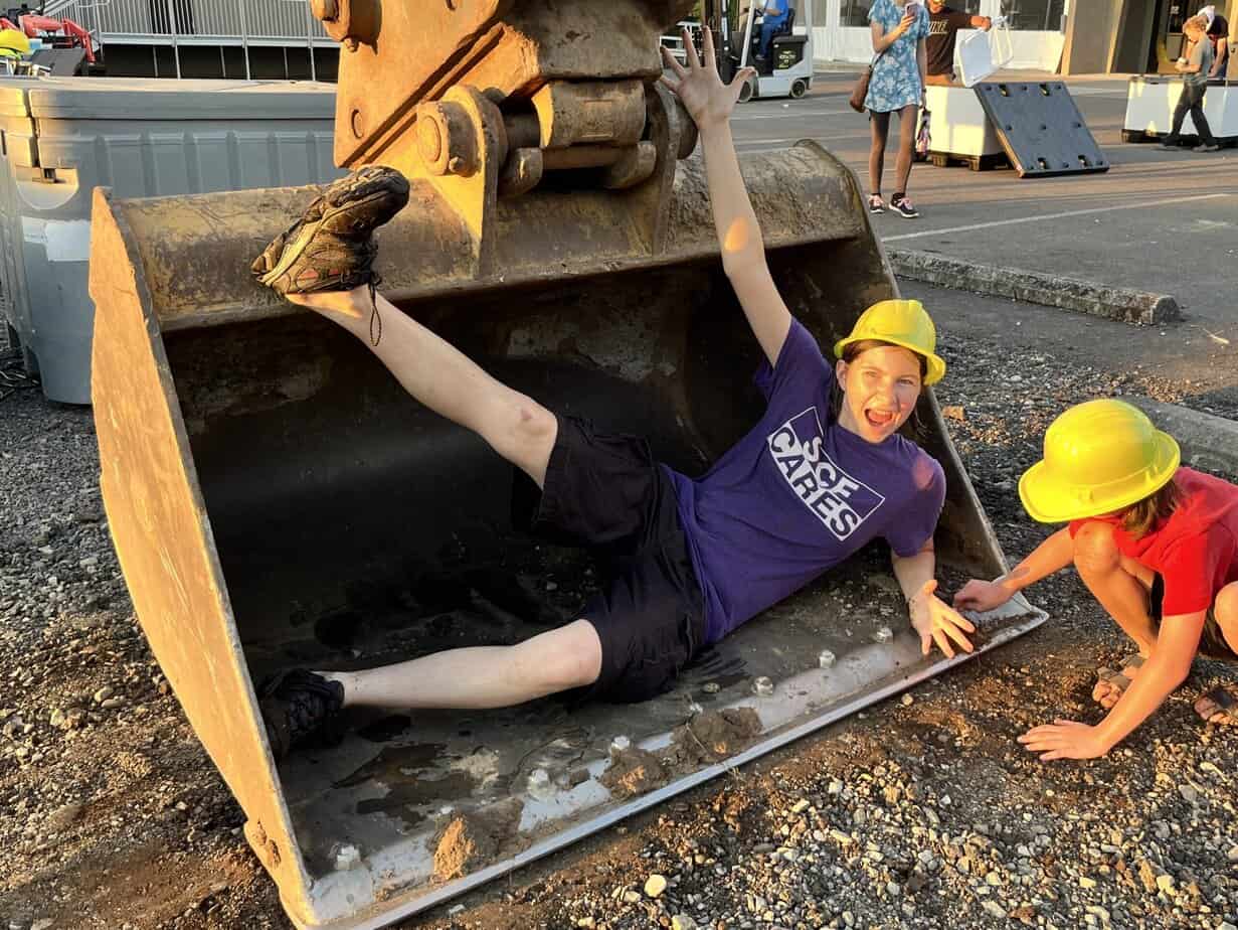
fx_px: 930
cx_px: 619
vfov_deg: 53.1
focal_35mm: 26
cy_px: 465
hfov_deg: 67.3
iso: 50
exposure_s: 1/121
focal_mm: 5.1
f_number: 1.6
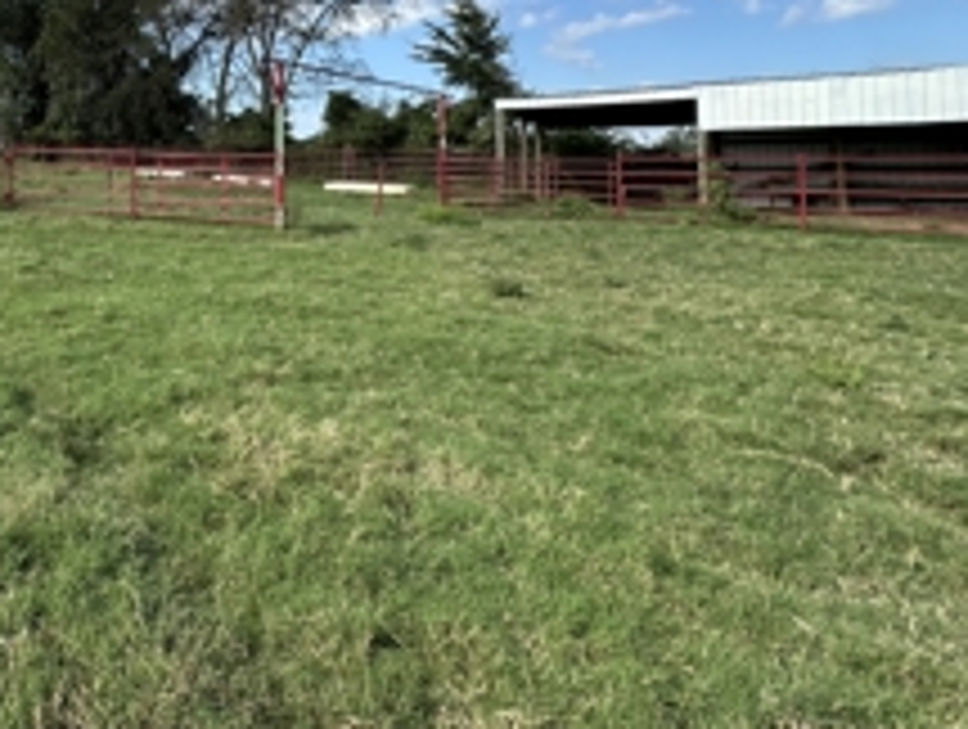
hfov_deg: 58.4
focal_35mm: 26
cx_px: 113
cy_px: 144
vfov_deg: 50.0
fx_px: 728
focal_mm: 2.22
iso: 40
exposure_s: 1/1114
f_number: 2.2
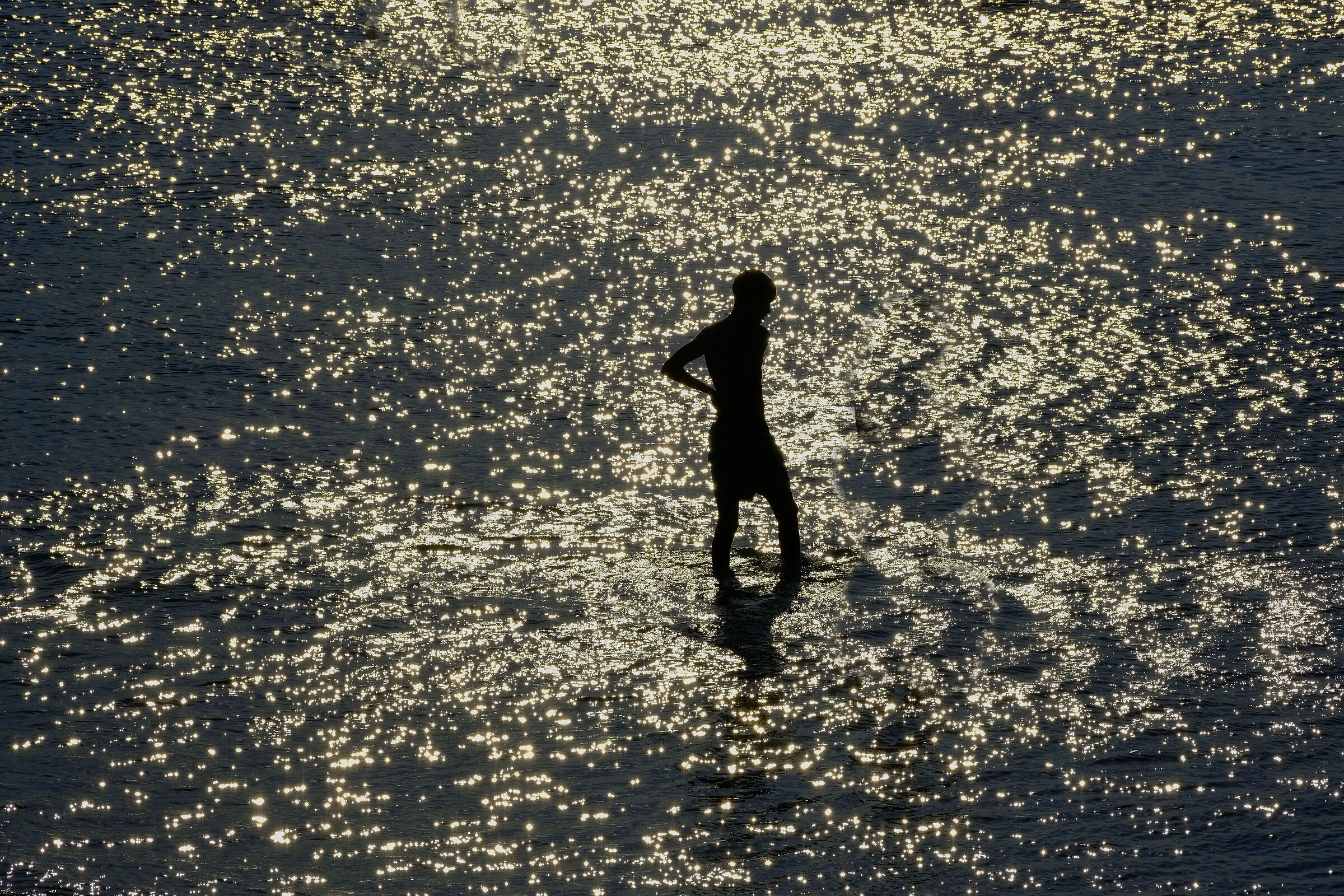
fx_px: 7130
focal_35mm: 191
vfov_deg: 7.2
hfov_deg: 10.8
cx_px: 672
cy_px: 448
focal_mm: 127.1
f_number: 13
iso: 200
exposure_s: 1/2000
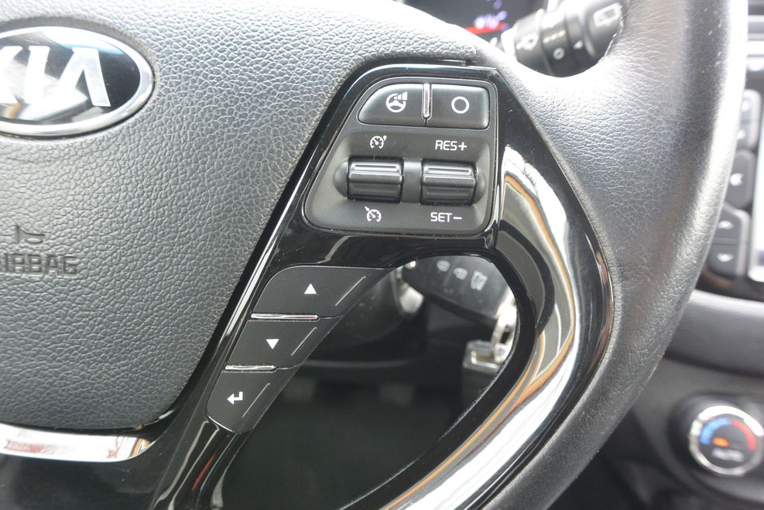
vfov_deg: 46.4
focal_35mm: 28
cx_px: 379
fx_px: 594
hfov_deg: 65.4
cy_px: 257
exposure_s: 1/50
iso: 800
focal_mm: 10
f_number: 3.5
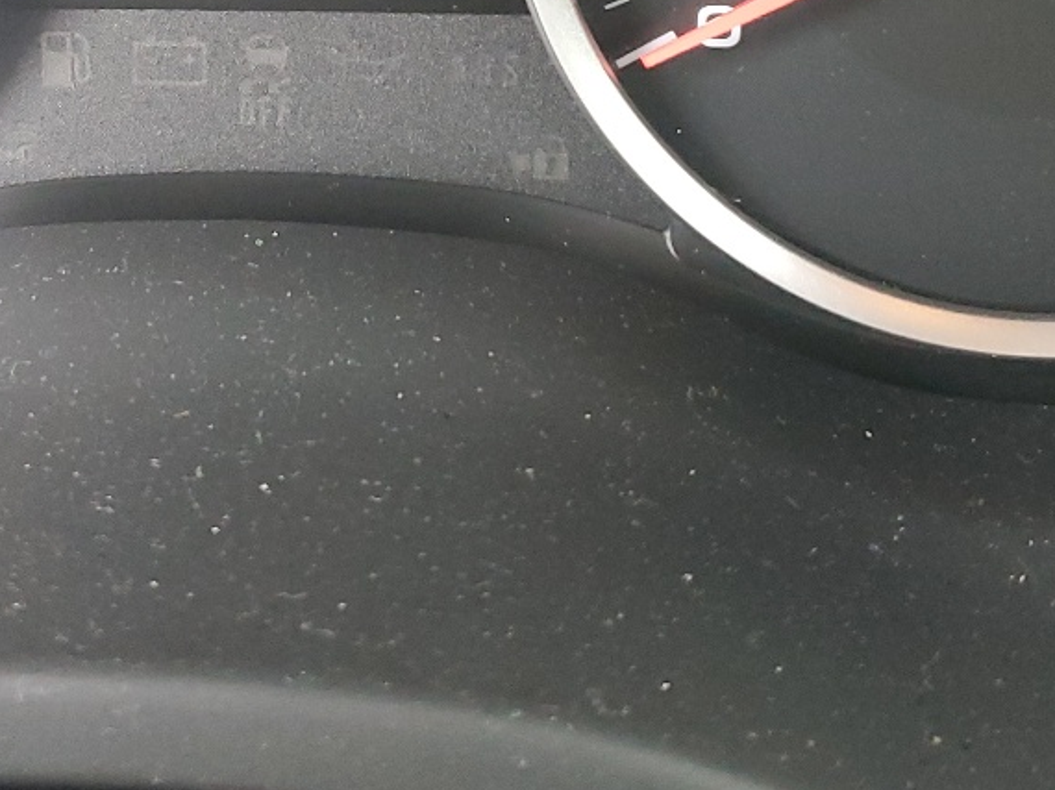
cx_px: 307
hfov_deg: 26.5
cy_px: -309
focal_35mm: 73
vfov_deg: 18.4
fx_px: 2224
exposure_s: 1/60.2
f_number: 1.5
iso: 222
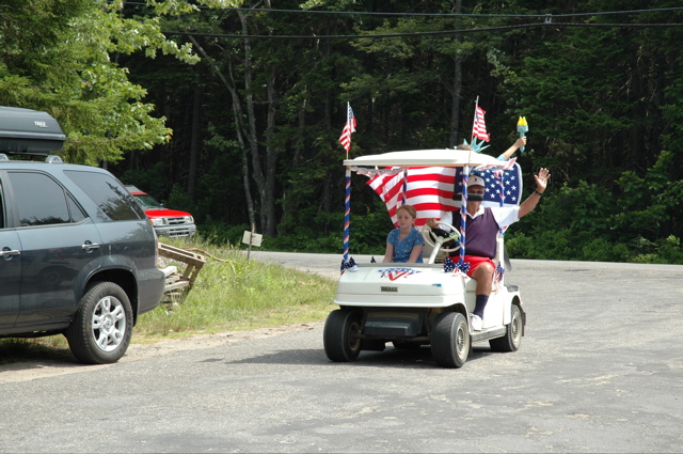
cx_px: 342
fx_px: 1762
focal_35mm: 93
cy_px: 227
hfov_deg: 21.9
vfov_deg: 14.7
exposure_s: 1/250
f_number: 8
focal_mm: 62
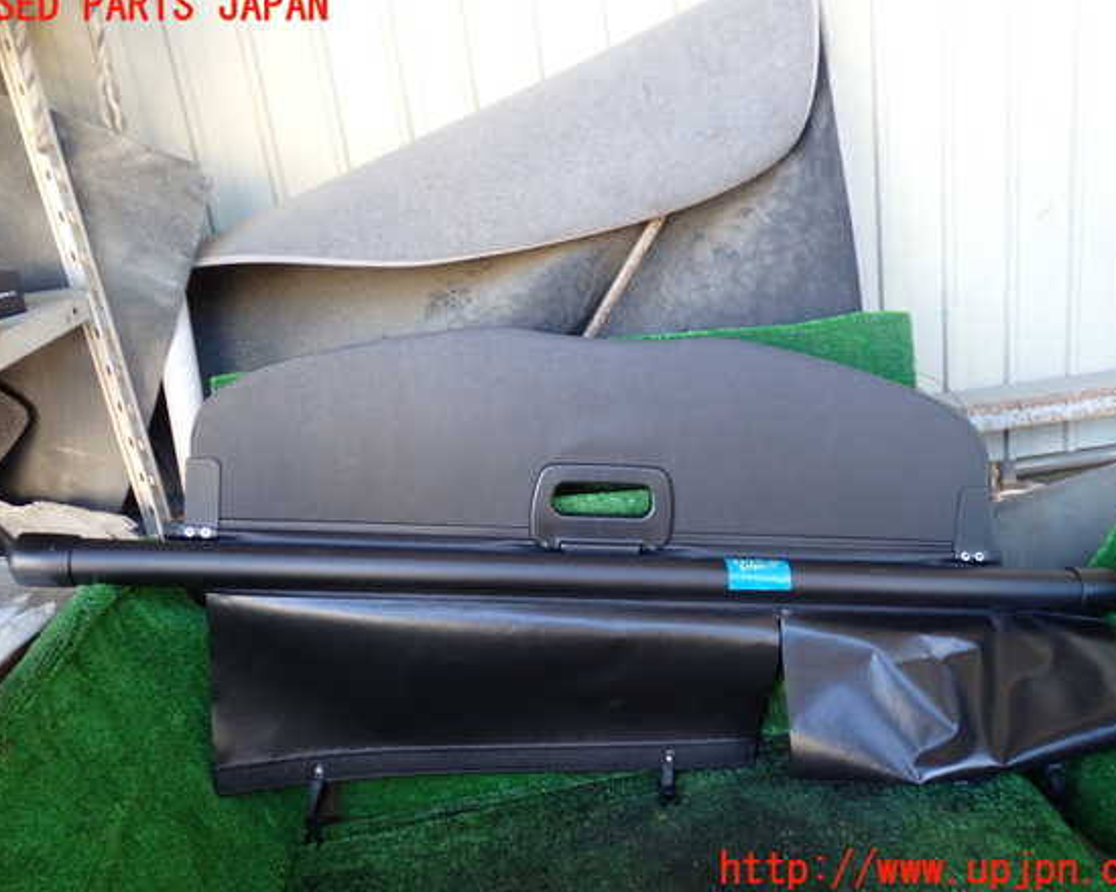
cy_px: 439
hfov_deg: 55.7
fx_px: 1057
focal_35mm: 32
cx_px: 569
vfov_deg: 45.8
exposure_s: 1/50
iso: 200
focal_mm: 5.4
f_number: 2.3
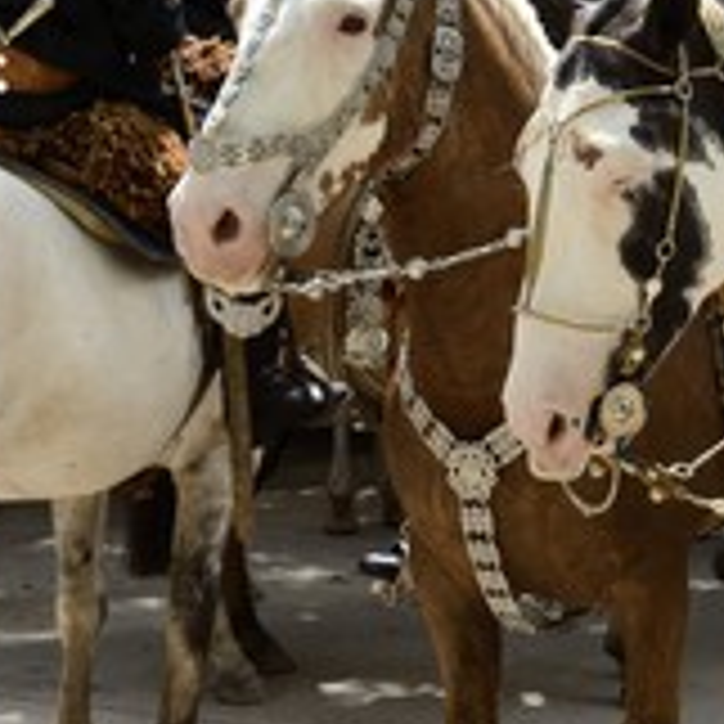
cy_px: 238
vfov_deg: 24.2
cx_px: 805
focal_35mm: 71
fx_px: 1680
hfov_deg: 22.8
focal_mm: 32
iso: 400
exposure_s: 1/320
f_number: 9
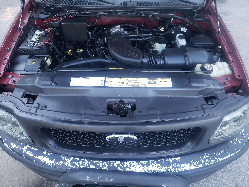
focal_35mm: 26
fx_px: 187
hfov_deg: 67.3
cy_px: 94
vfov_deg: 53.1
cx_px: 124
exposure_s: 1/120
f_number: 1.5
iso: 93
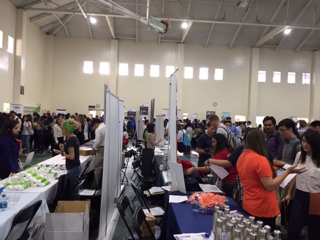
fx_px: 268
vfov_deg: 48.2
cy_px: 120
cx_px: 160
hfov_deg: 61.7
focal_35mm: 29
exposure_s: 1/30
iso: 64
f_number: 2.2
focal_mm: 4.15
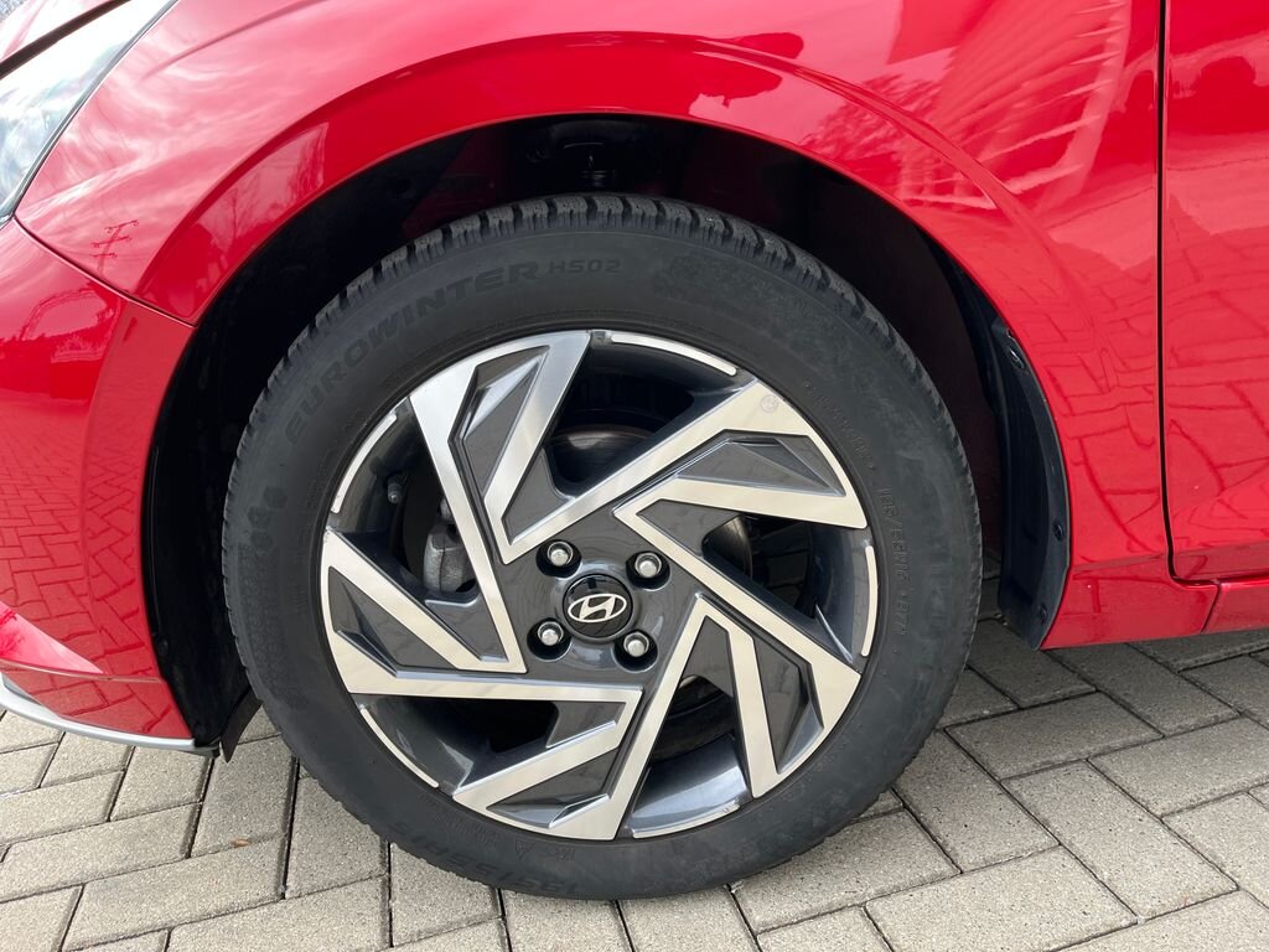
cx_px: 634
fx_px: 953
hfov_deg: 67.3
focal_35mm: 26
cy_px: 476
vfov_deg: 53.1
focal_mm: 5.1
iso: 50
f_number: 1.6
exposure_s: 1/339
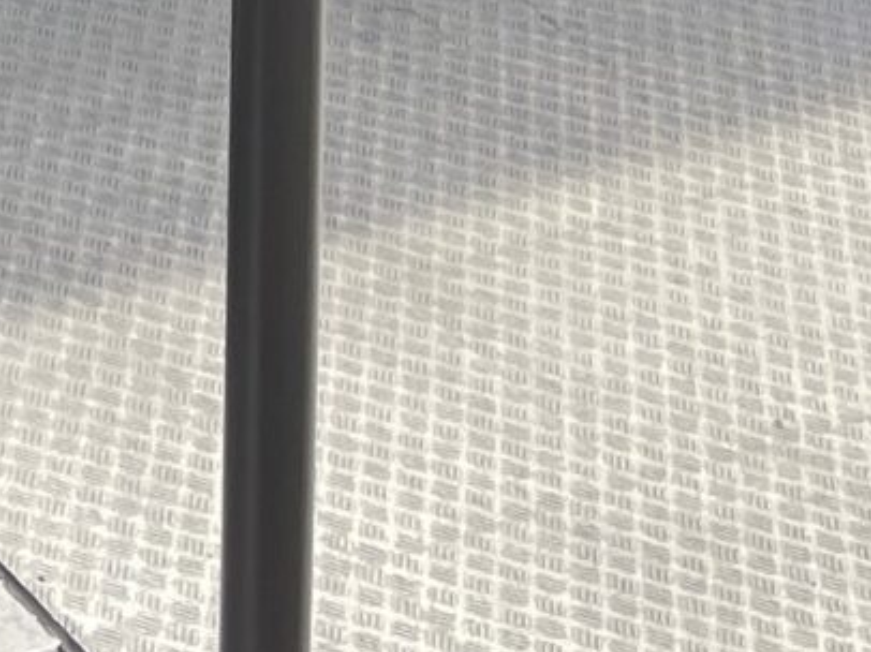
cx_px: -961
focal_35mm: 164
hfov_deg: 10.8
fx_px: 4124
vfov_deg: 8.1
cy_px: -1087
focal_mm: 4.2
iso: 32
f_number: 1.6
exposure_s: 1/855
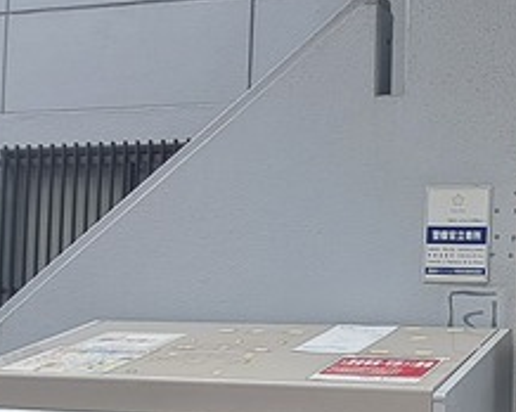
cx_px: 533
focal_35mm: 56
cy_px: 294
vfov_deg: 26.8
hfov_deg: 30.8
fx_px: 854
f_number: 2.2
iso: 50
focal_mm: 1.74
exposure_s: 1/262
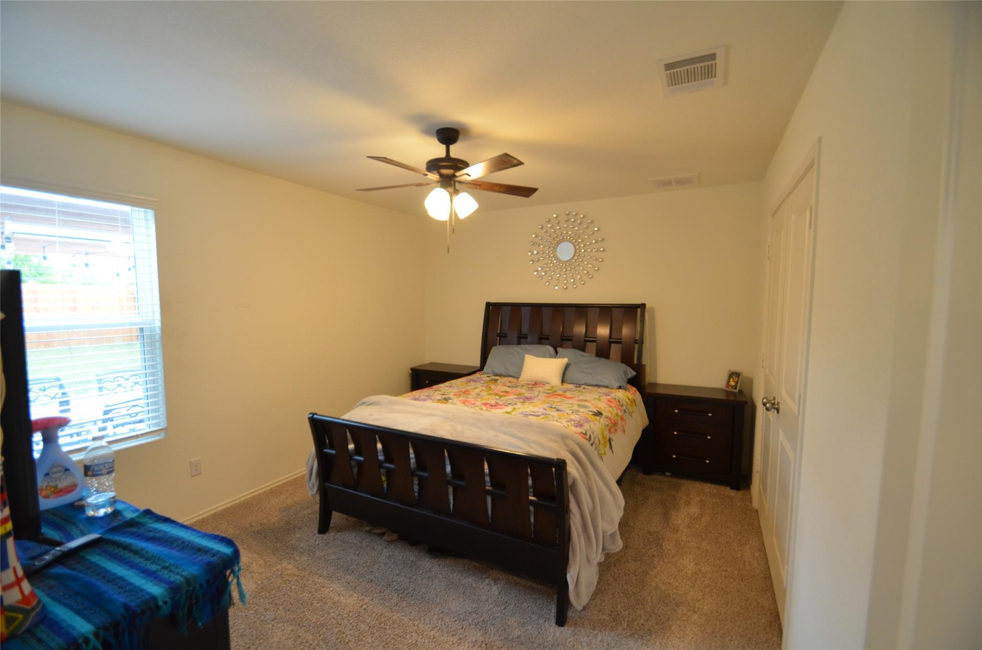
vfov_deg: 77.1
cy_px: 325
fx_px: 408
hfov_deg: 100.5
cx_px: 491
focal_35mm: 15
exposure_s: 1/60
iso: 800
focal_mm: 10
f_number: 4
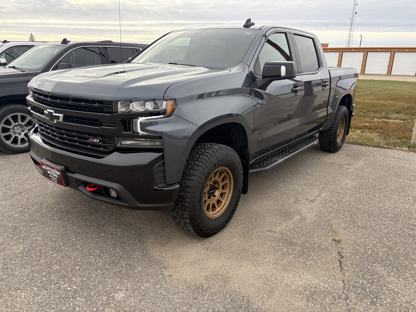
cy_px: 156
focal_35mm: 26
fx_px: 312
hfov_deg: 67.3
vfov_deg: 53.1
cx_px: 208
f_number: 1.6
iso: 50
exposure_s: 1/489
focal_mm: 5.96
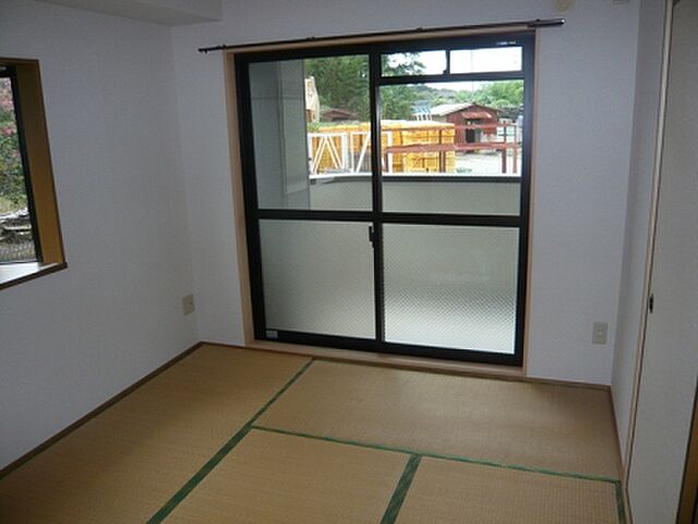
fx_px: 565
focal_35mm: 28
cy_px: 262
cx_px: 349
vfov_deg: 49.7
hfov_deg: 63.4
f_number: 2.8
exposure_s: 1/160
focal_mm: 4.6
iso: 100
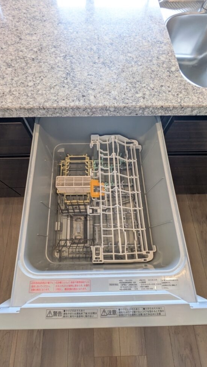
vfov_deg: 99.3
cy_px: 191
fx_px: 156
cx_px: 93
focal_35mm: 16
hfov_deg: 66.9
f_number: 2.2
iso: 199
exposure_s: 1/60
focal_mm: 1.83
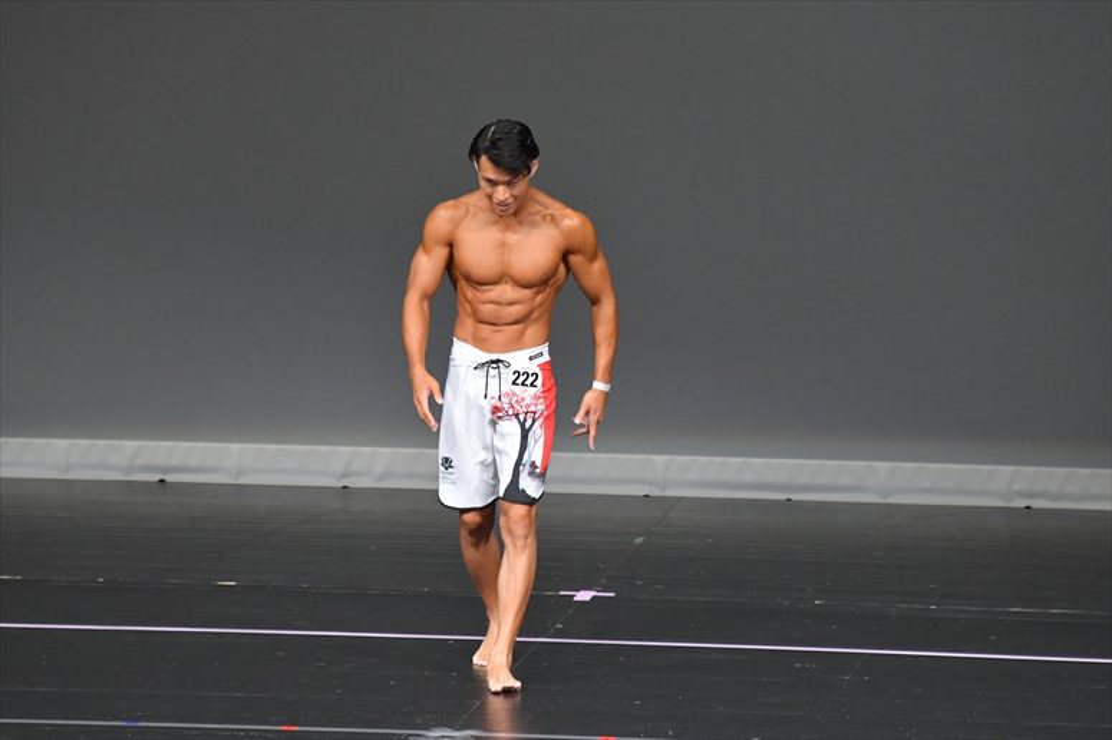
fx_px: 10652
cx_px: 556
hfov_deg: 6.0
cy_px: 370
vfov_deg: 4.0
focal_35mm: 345
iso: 5000
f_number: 5.6
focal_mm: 230
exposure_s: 1/400
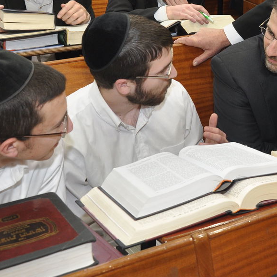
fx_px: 670
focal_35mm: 74
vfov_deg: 23.1
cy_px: 65
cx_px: 265
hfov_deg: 22.6
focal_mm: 24
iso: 640
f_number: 5.6
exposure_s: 1/80
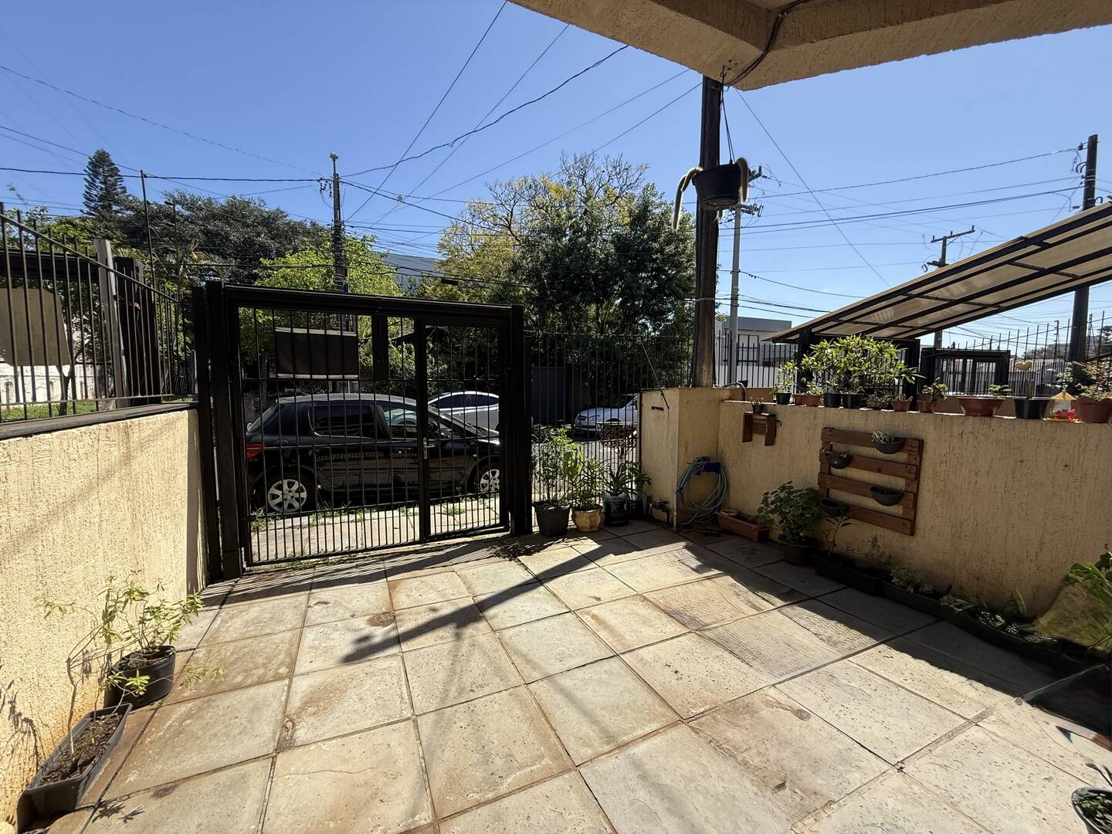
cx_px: 556
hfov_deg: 102.1
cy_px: 417
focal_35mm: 14
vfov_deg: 85.7
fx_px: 450
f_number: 2.2
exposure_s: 1/1017
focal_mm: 2.22
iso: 64
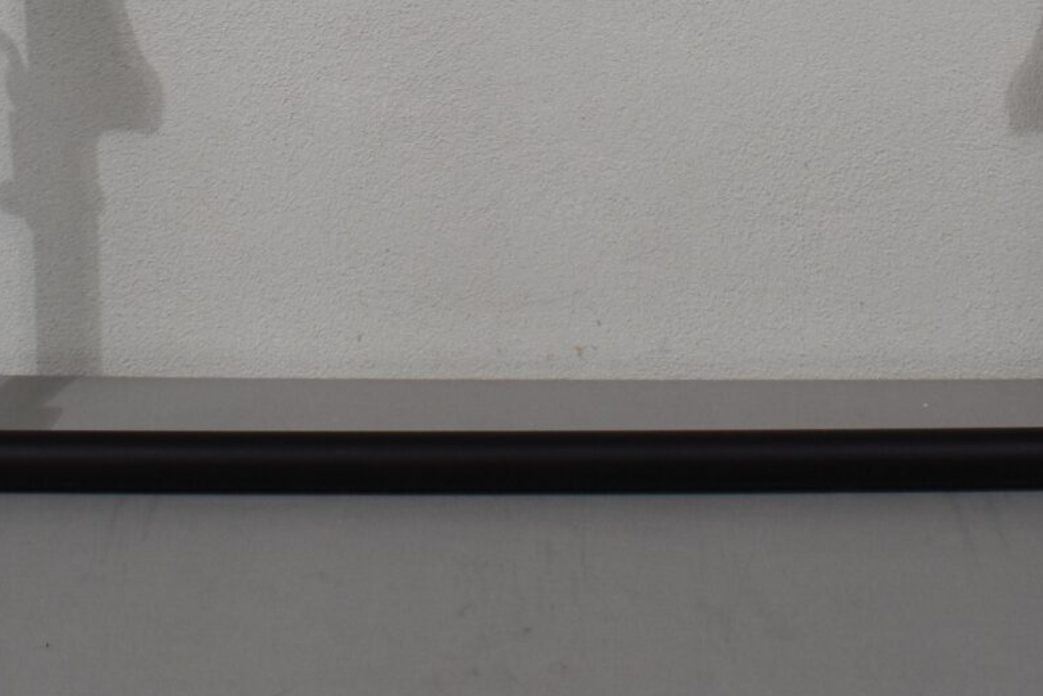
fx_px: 2550
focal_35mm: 88
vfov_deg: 14.8
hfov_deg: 23.1
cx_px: 538
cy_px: -249
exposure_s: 1/125
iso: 280
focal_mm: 18
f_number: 5.6
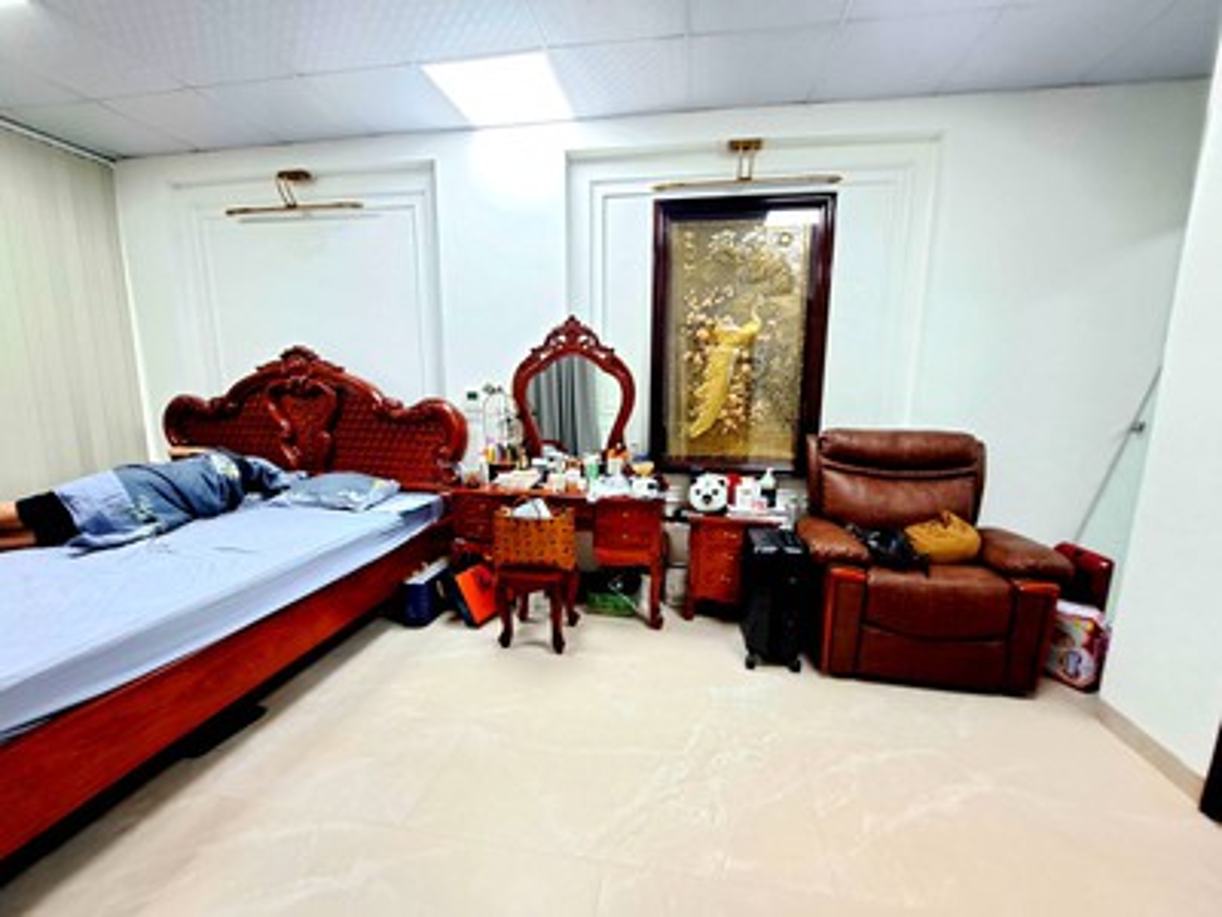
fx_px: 459
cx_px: 611
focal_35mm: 13
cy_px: 458
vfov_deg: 89.9
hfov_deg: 106.2
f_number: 2.2
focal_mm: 1.74
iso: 200
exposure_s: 1/33
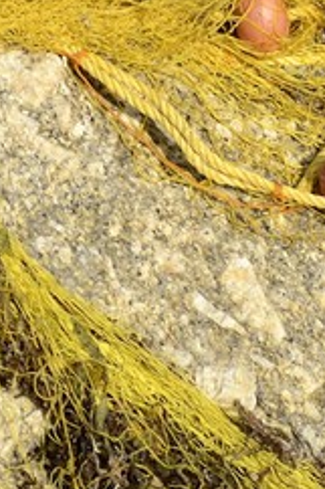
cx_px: -485
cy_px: -942
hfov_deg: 1.0
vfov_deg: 1.6
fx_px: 17926
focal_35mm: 1322
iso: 200
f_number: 9
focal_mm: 200
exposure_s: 1/250
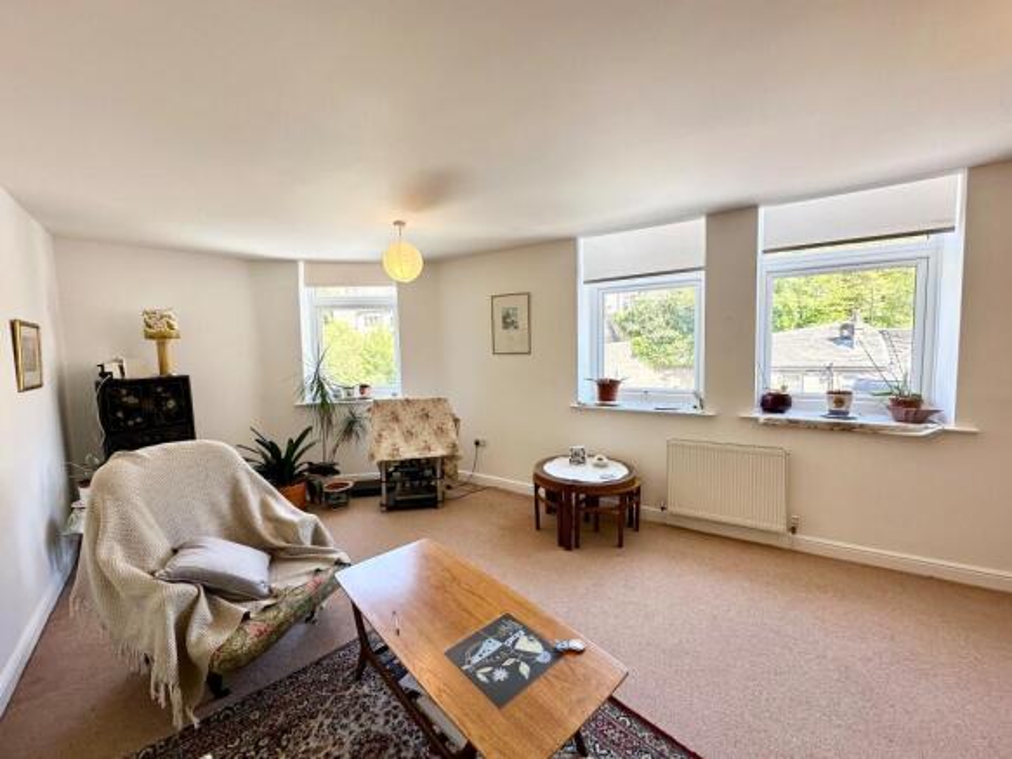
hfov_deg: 102.1
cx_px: 506
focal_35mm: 14
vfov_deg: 85.7
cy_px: 380
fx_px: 409
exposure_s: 1/100
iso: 50
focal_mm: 2.22
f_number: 2.2
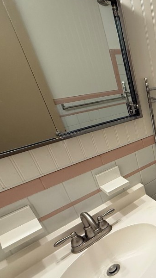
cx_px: 227
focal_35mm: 26
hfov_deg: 29.5
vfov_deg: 71.9
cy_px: 142
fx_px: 191
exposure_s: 1/60
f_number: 2.2
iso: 200
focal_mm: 2.22
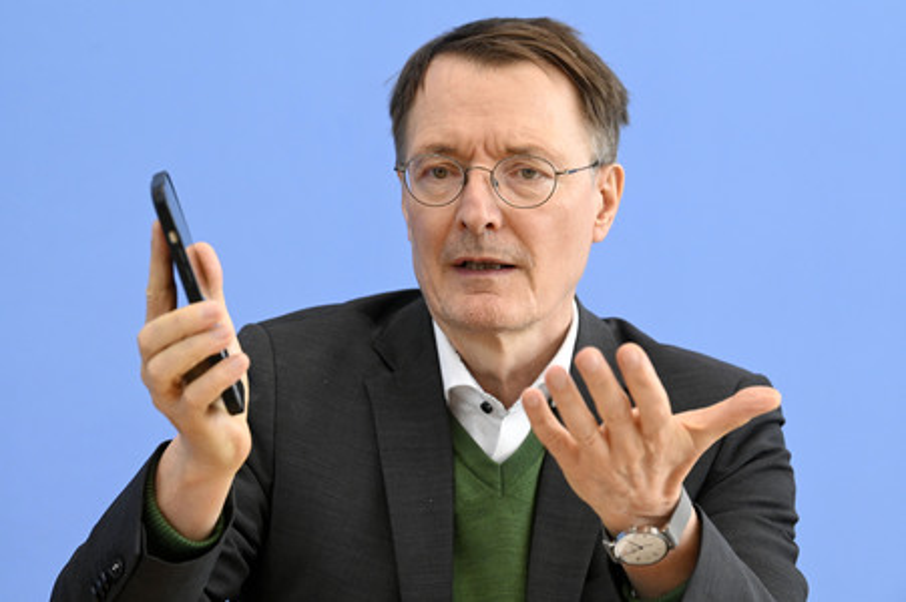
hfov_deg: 15.2
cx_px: 453
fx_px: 3395
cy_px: 301
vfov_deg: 10.1
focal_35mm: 135
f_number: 5.6
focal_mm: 135
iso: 4000
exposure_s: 1/800
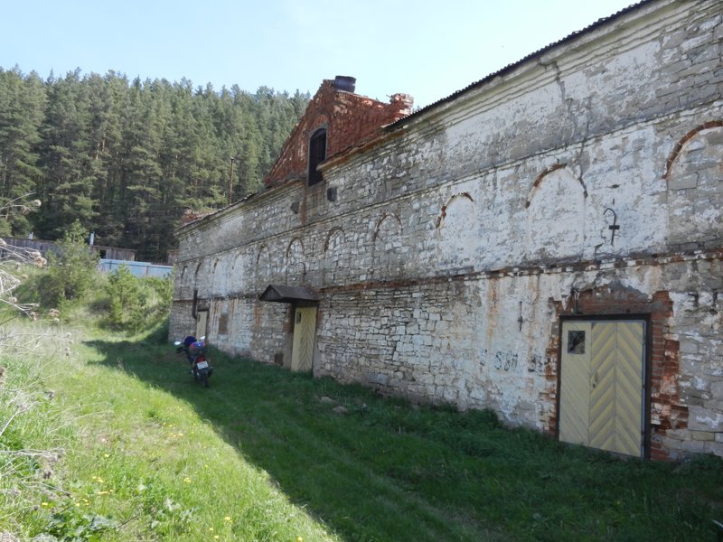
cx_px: 362
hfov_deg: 55.4
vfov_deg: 42.9
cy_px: 271
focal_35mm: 33
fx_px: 689
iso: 160
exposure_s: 1/640
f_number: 3.8
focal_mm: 5.9
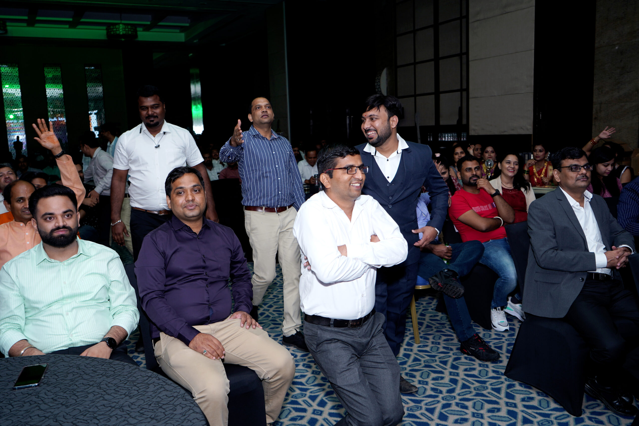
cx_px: 320
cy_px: 213
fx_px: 568
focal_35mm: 32
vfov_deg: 41.1
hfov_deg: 58.7
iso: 200
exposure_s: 1/60
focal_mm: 32
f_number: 4
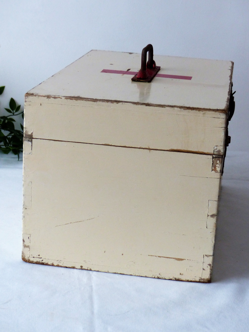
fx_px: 767
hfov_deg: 18.4
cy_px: 166
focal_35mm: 80
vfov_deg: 24.4
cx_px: 124
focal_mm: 13.5
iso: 250
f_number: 2.8
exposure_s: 1/60
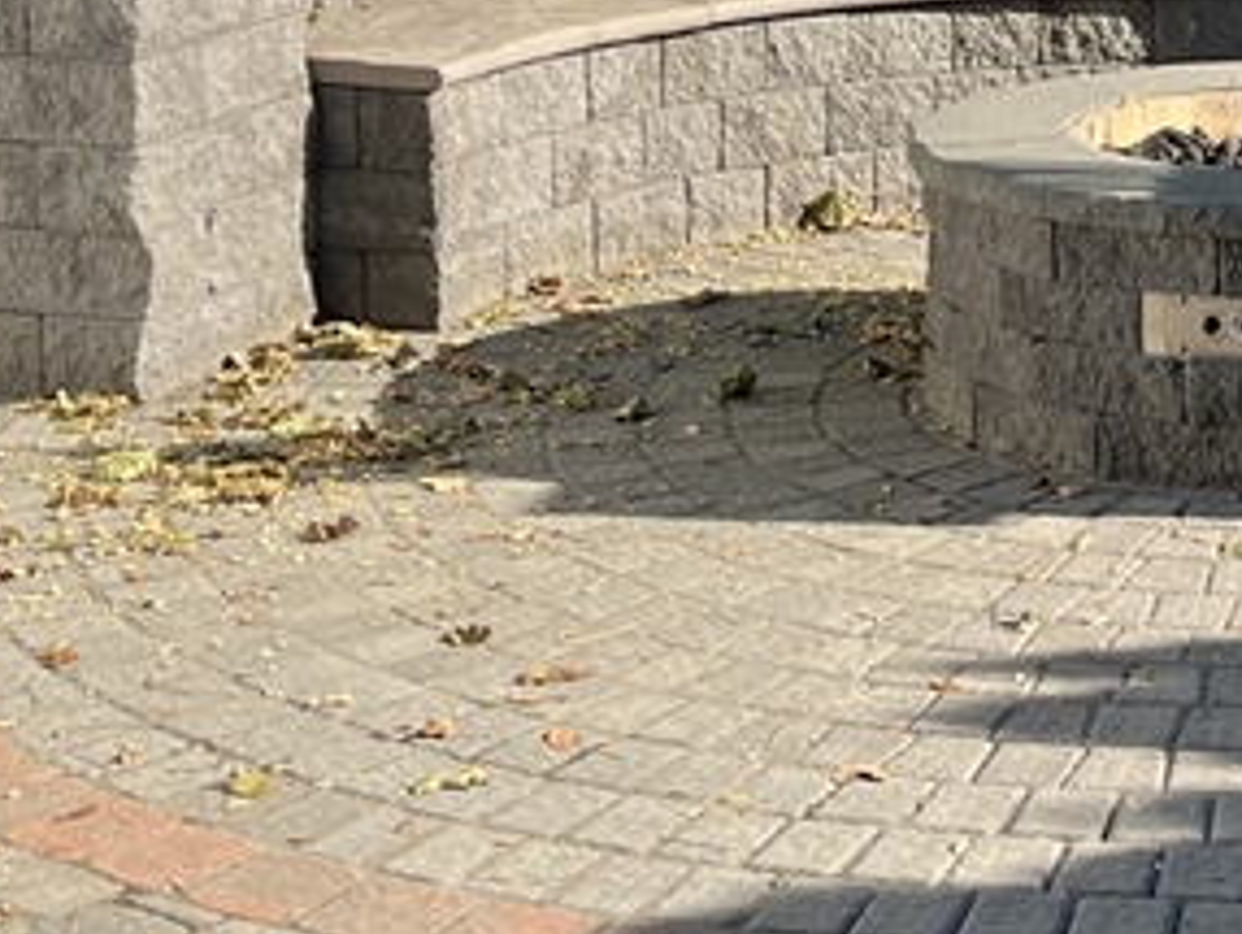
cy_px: -104
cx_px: 1190
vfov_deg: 15.5
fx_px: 3340
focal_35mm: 93
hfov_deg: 20.5
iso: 50
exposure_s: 1/1477
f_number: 1.6
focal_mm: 5.1
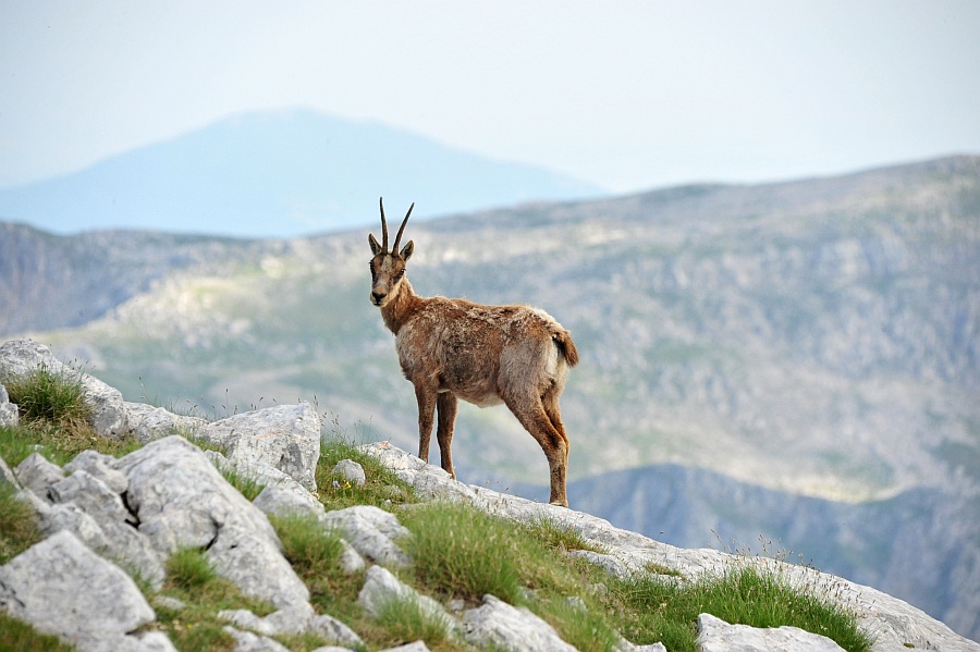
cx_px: 490
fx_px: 13603
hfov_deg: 4.1
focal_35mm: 500
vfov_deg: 2.7
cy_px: 326
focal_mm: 500
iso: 2000
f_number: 14
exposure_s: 1/640
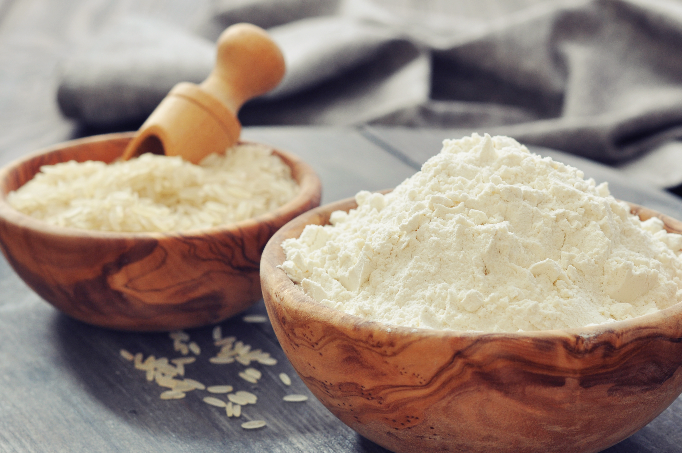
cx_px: 348
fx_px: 2100
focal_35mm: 111
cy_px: 242
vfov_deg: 12.3
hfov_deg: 18.4
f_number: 8
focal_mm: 60
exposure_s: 1/160
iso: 200
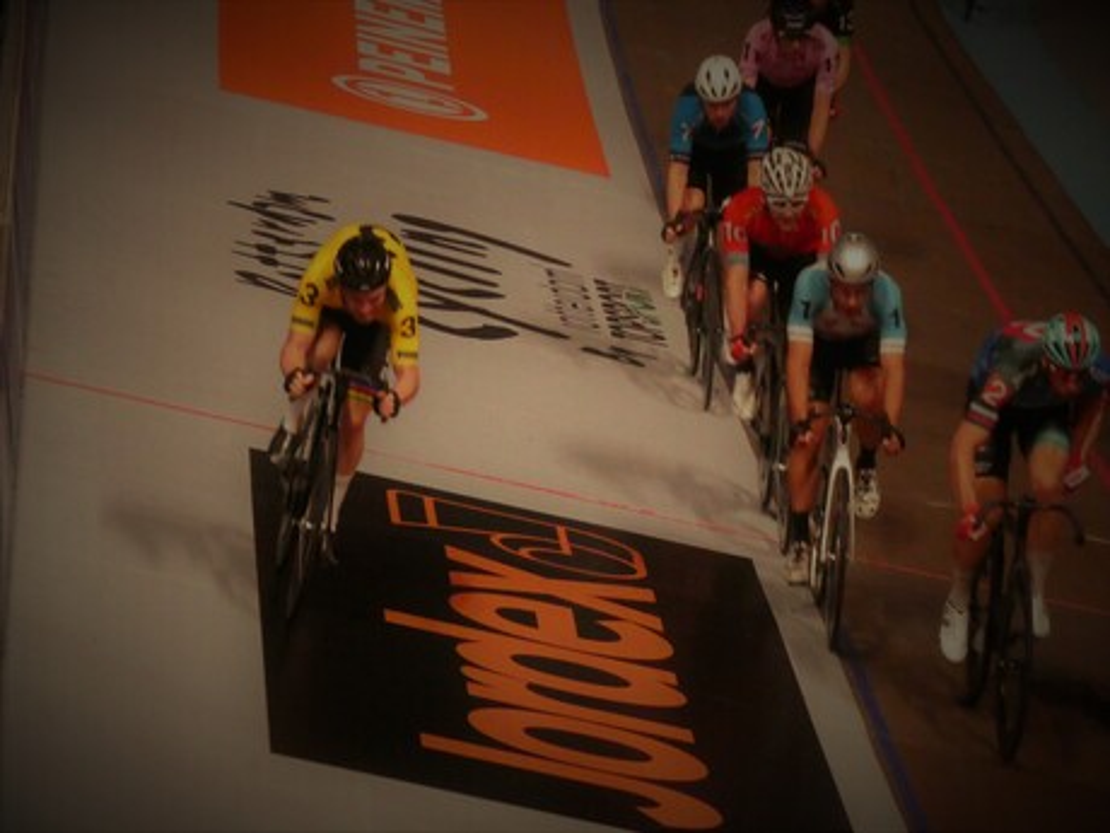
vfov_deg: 5.0
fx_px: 9620
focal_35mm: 300
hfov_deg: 6.6
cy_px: 416
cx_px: 555
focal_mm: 53.8
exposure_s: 1/200
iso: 3200
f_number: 5.5
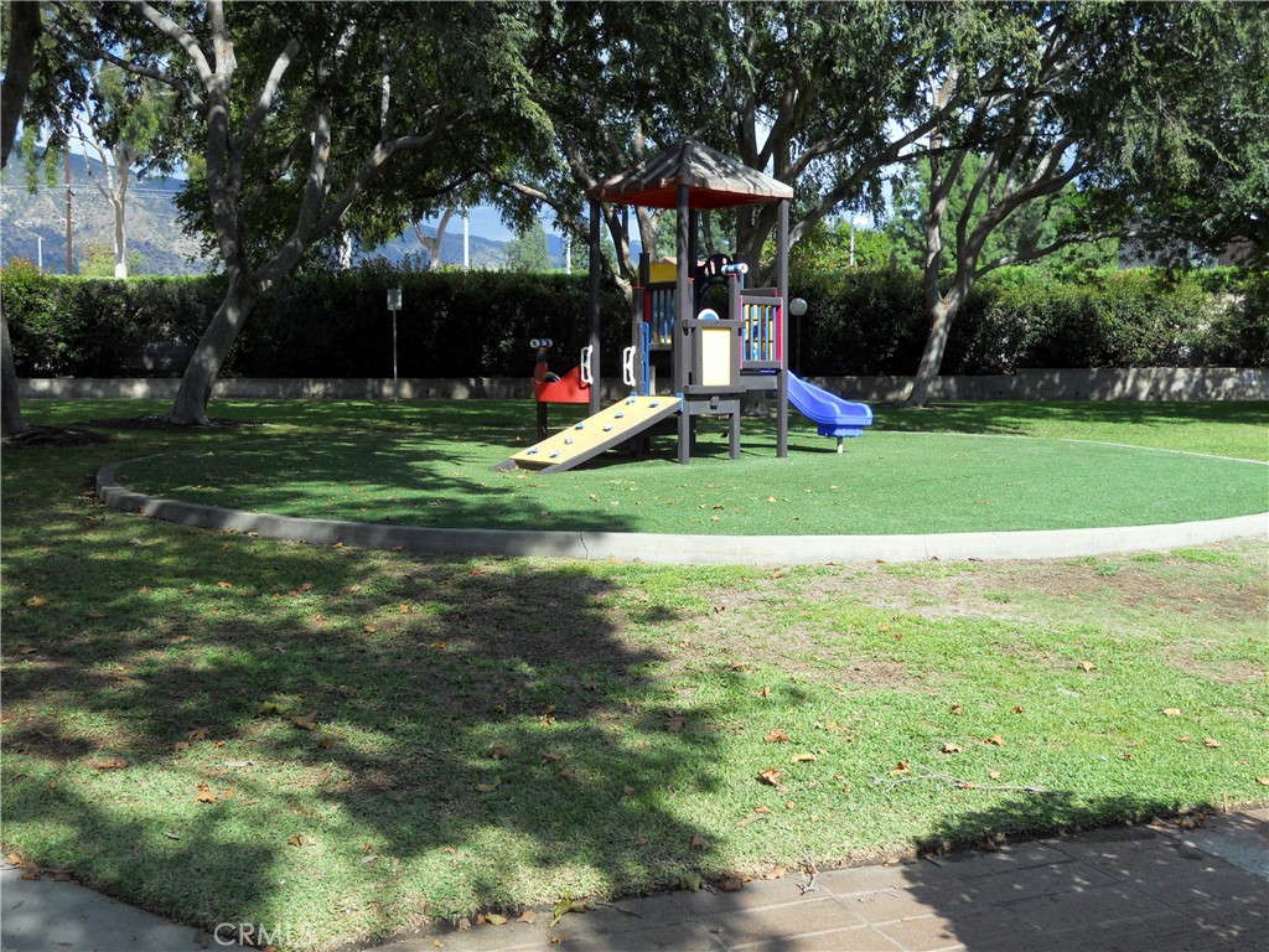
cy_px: 476
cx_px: 634
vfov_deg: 39.7
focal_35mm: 36
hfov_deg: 51.4
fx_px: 1320
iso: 80
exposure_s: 1/640
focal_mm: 6.4
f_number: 3
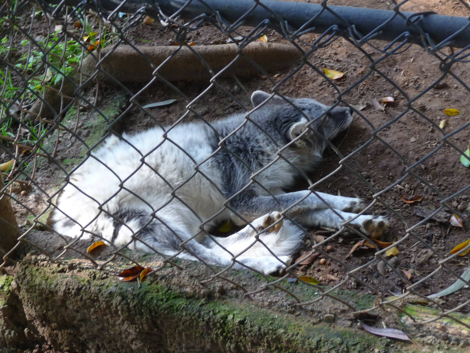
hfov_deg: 27.0
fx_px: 978
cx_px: 235
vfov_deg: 20.4
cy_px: 176
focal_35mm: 72
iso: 125
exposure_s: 1/40
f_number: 4.6
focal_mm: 12.2
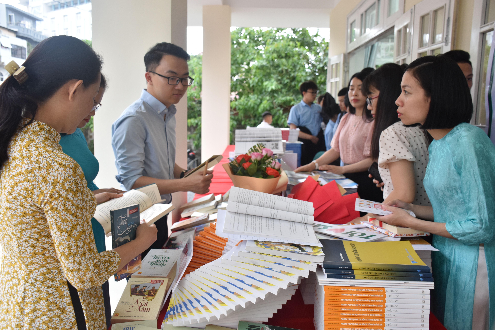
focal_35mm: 30
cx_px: 248
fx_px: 412
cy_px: 165
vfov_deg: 43.6
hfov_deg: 61.9
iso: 400
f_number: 4
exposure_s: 1/60
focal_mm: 20
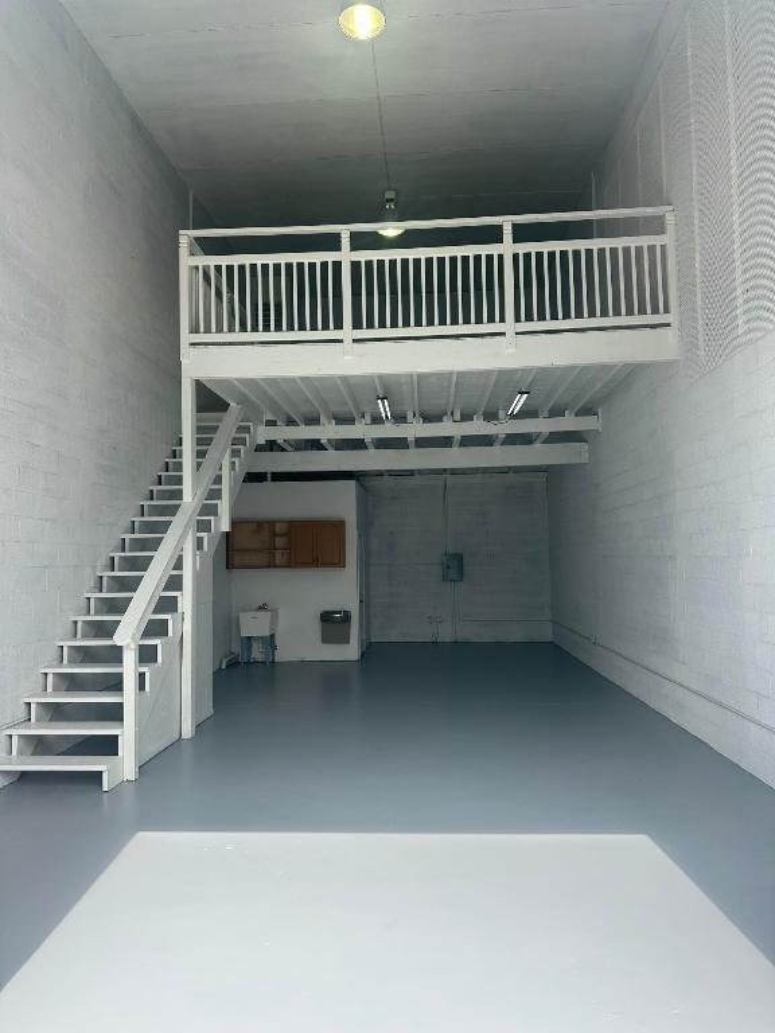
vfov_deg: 71.6
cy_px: 516
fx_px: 716
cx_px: 388
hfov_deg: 56.8
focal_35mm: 24
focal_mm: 6.86
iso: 80
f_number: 1.78
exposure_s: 1/1517
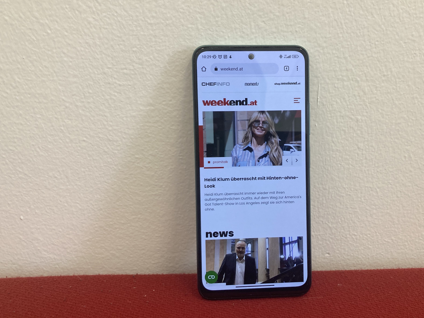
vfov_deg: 39.6
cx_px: 254
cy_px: 167
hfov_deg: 51.0
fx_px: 441
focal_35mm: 36
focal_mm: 3.99
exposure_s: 1/100
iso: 80
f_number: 1.8
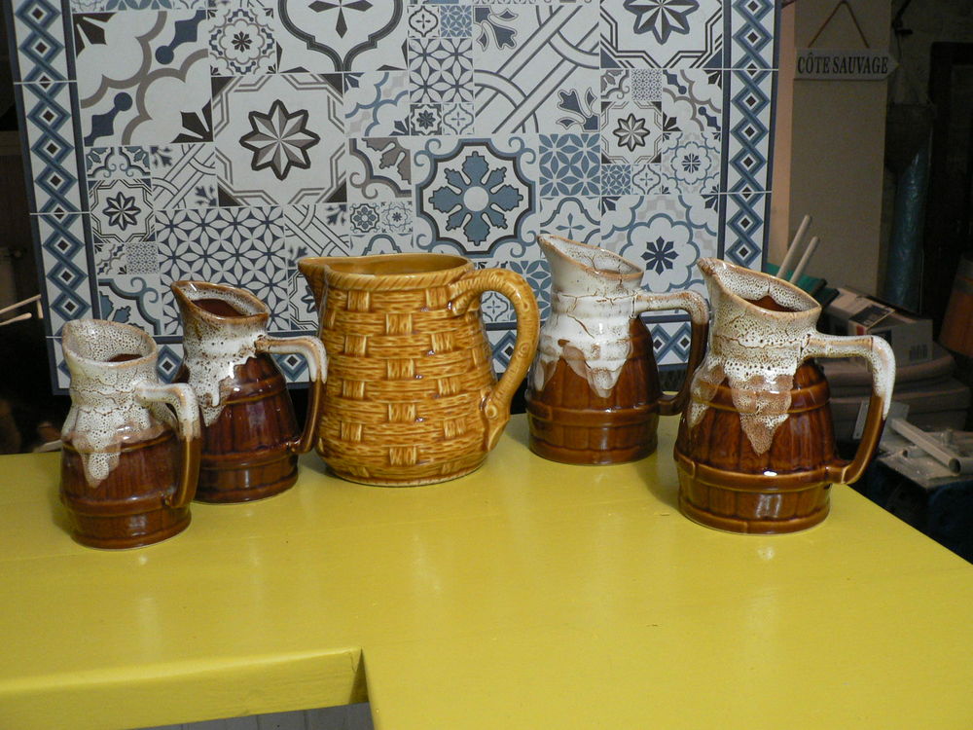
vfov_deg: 39.7
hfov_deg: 51.4
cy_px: 365
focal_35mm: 36
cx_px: 486
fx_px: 1012
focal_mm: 6
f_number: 2.8
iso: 200
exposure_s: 1/10
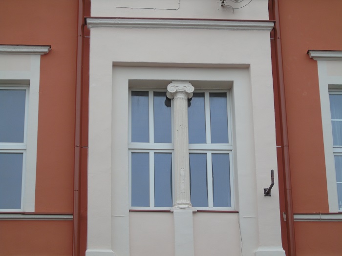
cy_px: 128
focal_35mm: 94
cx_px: 171
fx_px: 929
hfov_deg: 20.9
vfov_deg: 15.7
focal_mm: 17
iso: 80
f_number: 4.5
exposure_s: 1/40
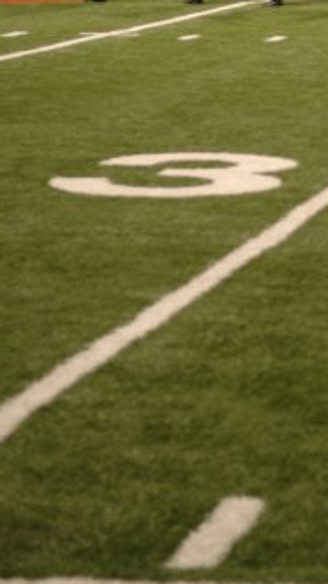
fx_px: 2290
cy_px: 120
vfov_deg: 14.4
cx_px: 555
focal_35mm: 148
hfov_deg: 8.0
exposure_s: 1/60
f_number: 2.8
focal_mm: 38
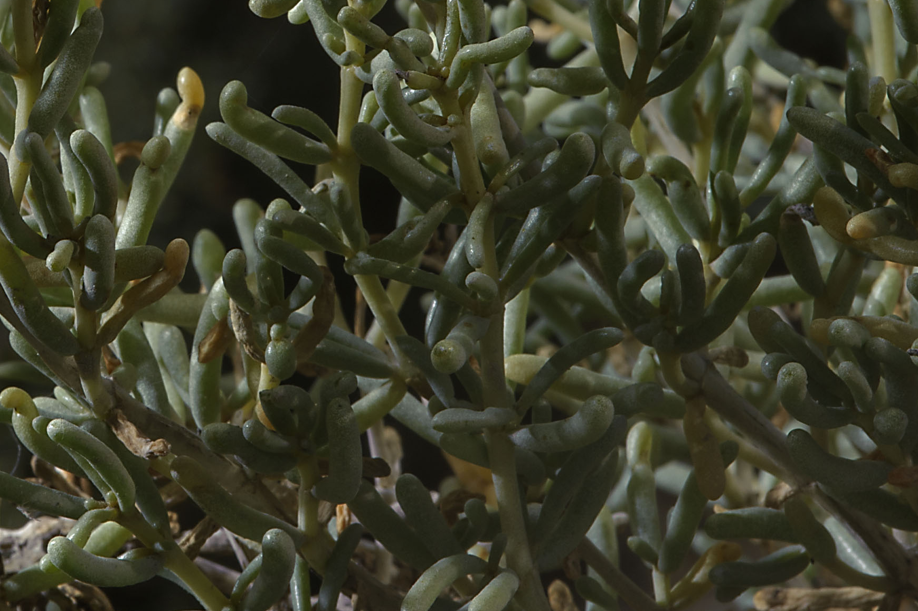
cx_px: 80
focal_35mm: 257
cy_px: -109
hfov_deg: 8.0
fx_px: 6549
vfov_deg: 5.3
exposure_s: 1/250
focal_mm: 105
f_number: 32
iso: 200
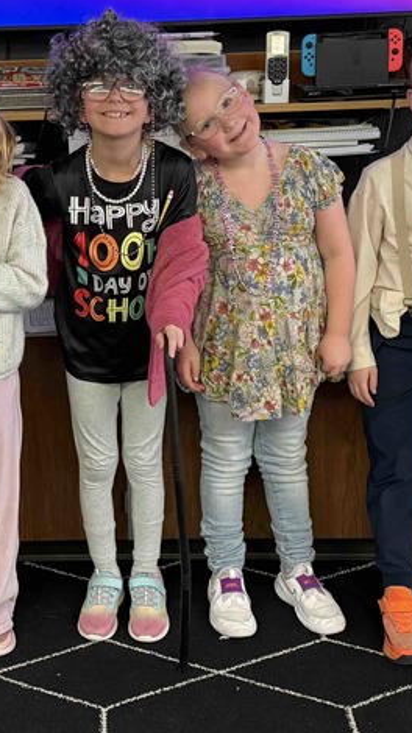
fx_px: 1108
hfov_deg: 20.7
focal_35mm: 57
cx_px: 55
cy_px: 296
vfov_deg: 36.5
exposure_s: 1/60
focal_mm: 6.76
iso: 400
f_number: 1.78
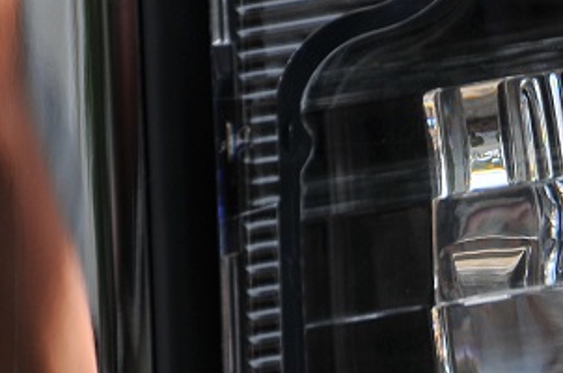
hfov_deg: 2.4
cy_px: 297
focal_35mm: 845
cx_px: 852
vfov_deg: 1.6
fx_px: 13187
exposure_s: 1/100
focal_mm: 170
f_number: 8
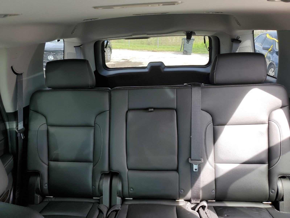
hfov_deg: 67.3
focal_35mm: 26
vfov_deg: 53.1
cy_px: 109
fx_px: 218
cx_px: 145
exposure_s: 1/137
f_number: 1.5
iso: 50
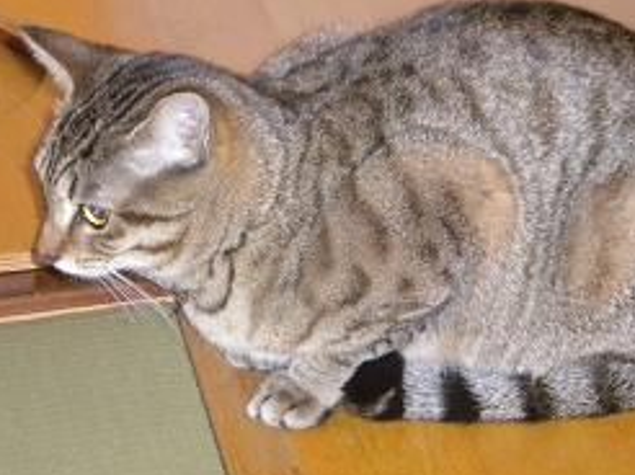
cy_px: 225
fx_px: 2859
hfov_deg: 12.7
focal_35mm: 156
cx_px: 337
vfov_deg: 9.5
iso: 800
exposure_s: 1/60
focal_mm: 18.9
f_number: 5.9
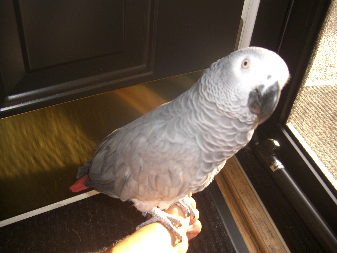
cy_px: 126
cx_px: 168
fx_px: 370
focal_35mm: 38
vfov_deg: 37.7
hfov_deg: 49.0
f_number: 2.8
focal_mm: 7.9
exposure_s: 1/60
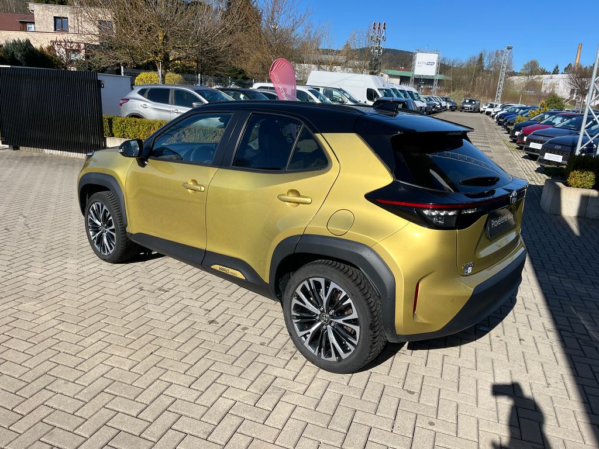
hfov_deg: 67.3
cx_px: 300
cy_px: 224
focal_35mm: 26
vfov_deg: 53.1
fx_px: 450
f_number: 1.6
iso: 50
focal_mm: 5.1
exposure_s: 1/3413
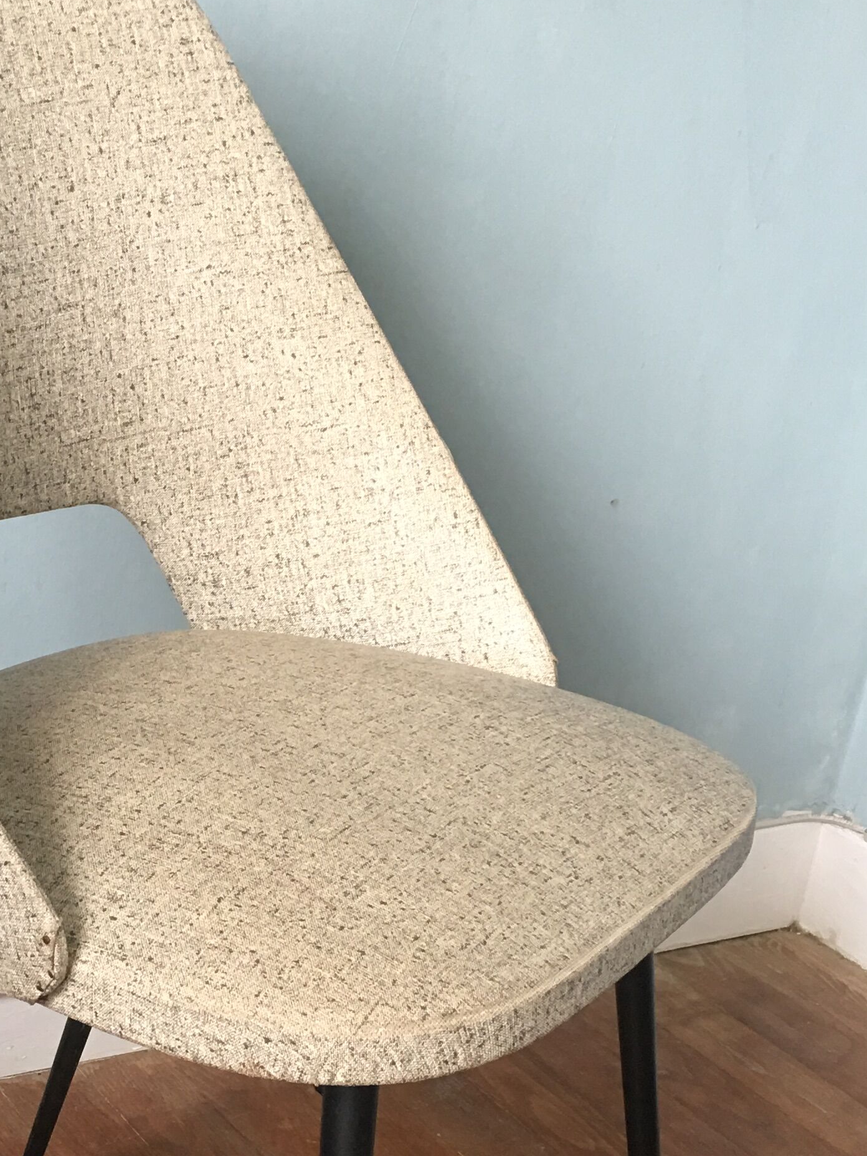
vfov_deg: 29.9
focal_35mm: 63
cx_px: 90
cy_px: 947
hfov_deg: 22.7
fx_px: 2104
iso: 64
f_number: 2.2
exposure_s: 1/17
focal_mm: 4.15
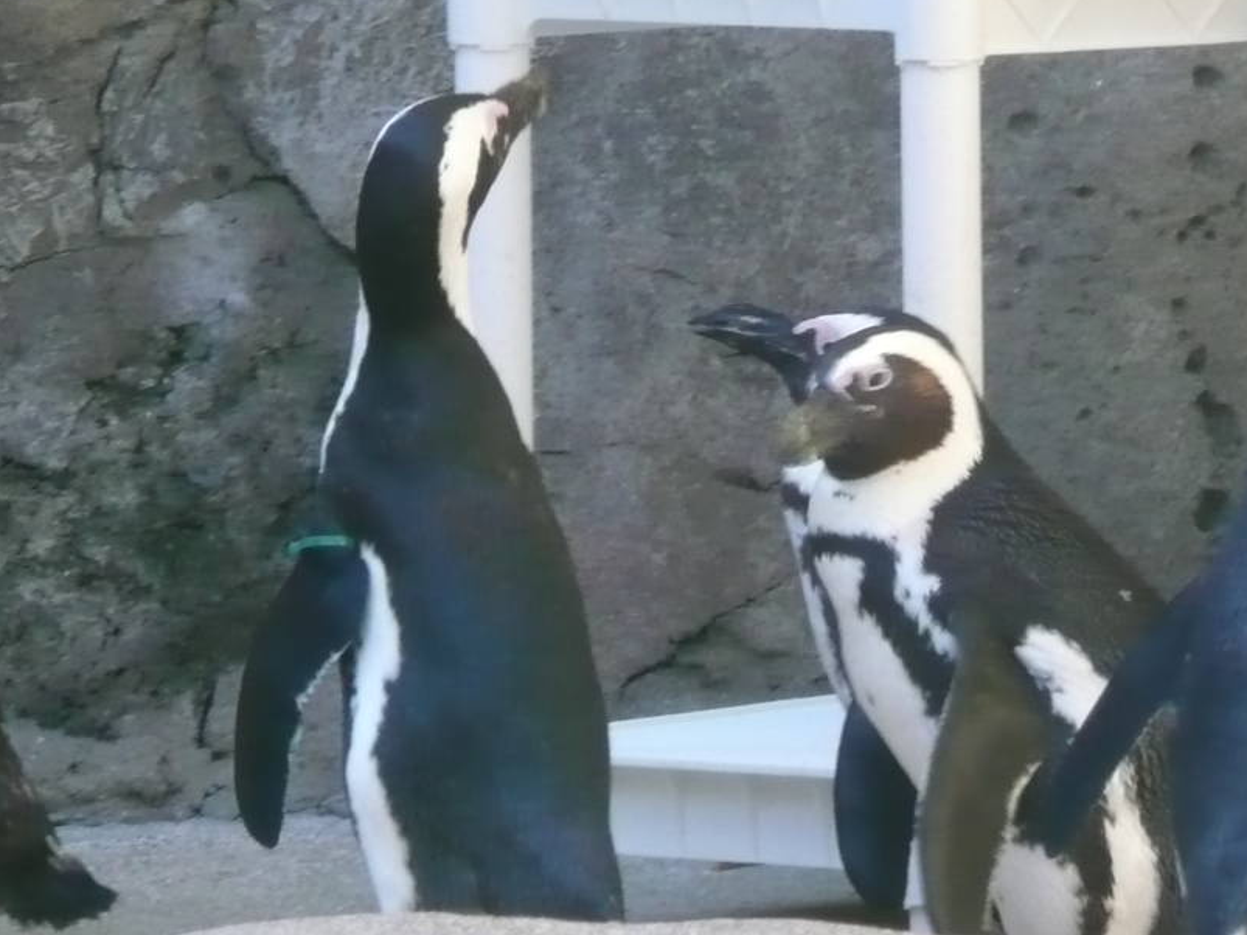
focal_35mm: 558
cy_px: 415
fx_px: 20098
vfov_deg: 2.7
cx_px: 766
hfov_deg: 3.6
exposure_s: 1/60
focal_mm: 46
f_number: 4.9
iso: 320
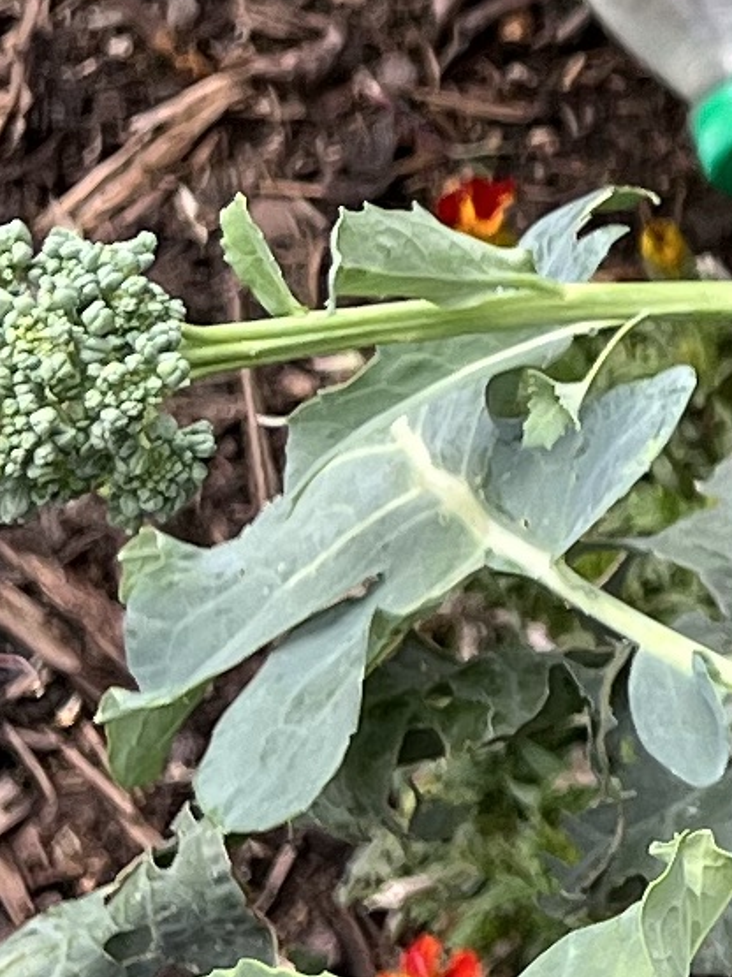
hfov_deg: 7.4
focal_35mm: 189
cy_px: -65
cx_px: 1672
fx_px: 5331
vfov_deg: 10.4
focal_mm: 5.7
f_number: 1.5
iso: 50
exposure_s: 1/628
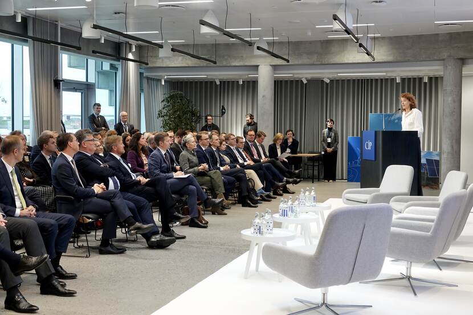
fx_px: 657
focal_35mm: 50
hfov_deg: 39.6
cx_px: 236
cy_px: 158
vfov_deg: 27.0
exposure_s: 1/50
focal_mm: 18.21
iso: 200
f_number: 3.2
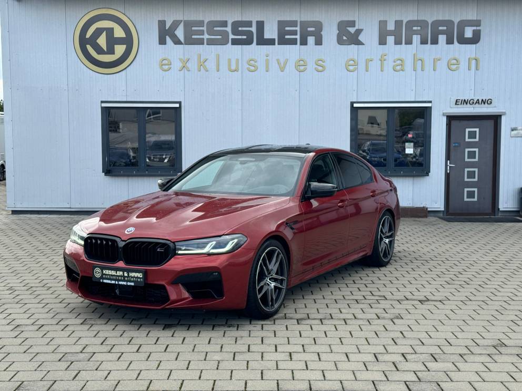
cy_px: 196
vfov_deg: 30.3
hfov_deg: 39.7
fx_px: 724
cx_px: 261
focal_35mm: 48
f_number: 1.78
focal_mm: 6.76
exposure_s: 1/1094
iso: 64
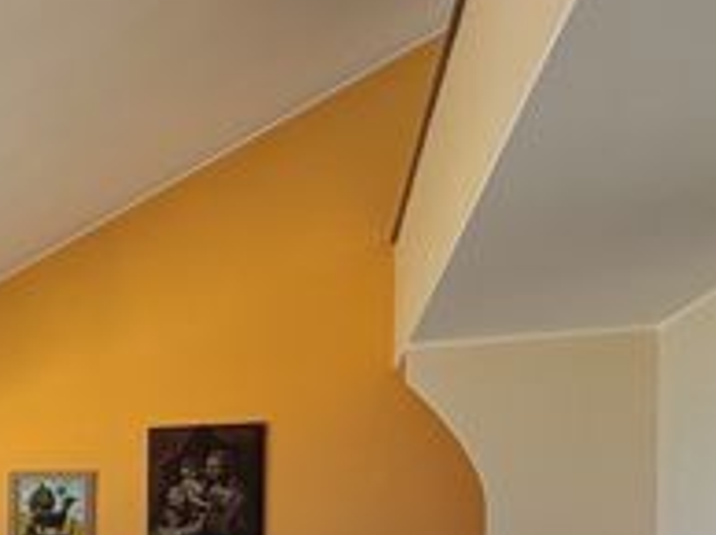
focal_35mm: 51
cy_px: 561
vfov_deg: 26.6
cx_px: -194
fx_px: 1054
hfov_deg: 30.4
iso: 100
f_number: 2.2
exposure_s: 1/99
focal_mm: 2.22
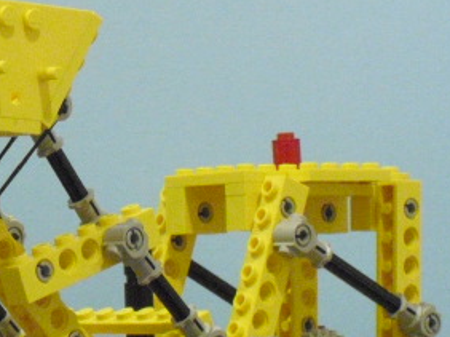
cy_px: 302
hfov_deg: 8.1
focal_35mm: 243
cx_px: 88
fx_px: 3156
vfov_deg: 6.1
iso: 800
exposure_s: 1/10
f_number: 5.6
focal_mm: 18.9
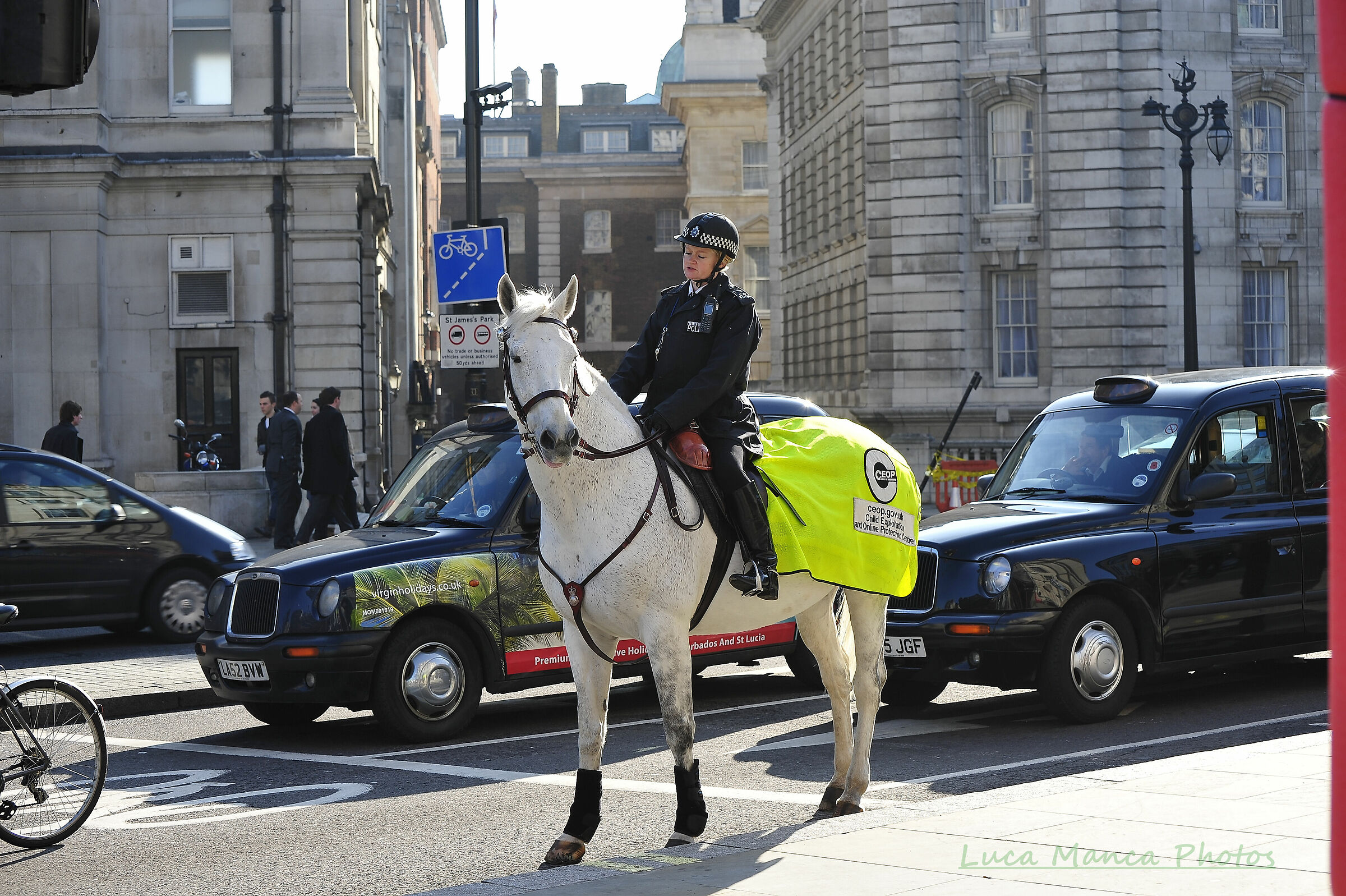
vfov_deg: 19.4
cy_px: 448
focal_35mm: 70
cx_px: 673
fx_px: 2616
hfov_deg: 28.9
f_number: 8
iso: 200
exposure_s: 1/200
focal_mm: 70
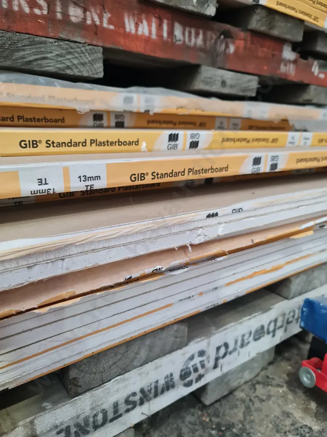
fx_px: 315
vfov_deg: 69.4
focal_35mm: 25
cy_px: 218
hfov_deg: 54.9
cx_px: 164
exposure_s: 1/100
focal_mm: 7
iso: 320
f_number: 1.8
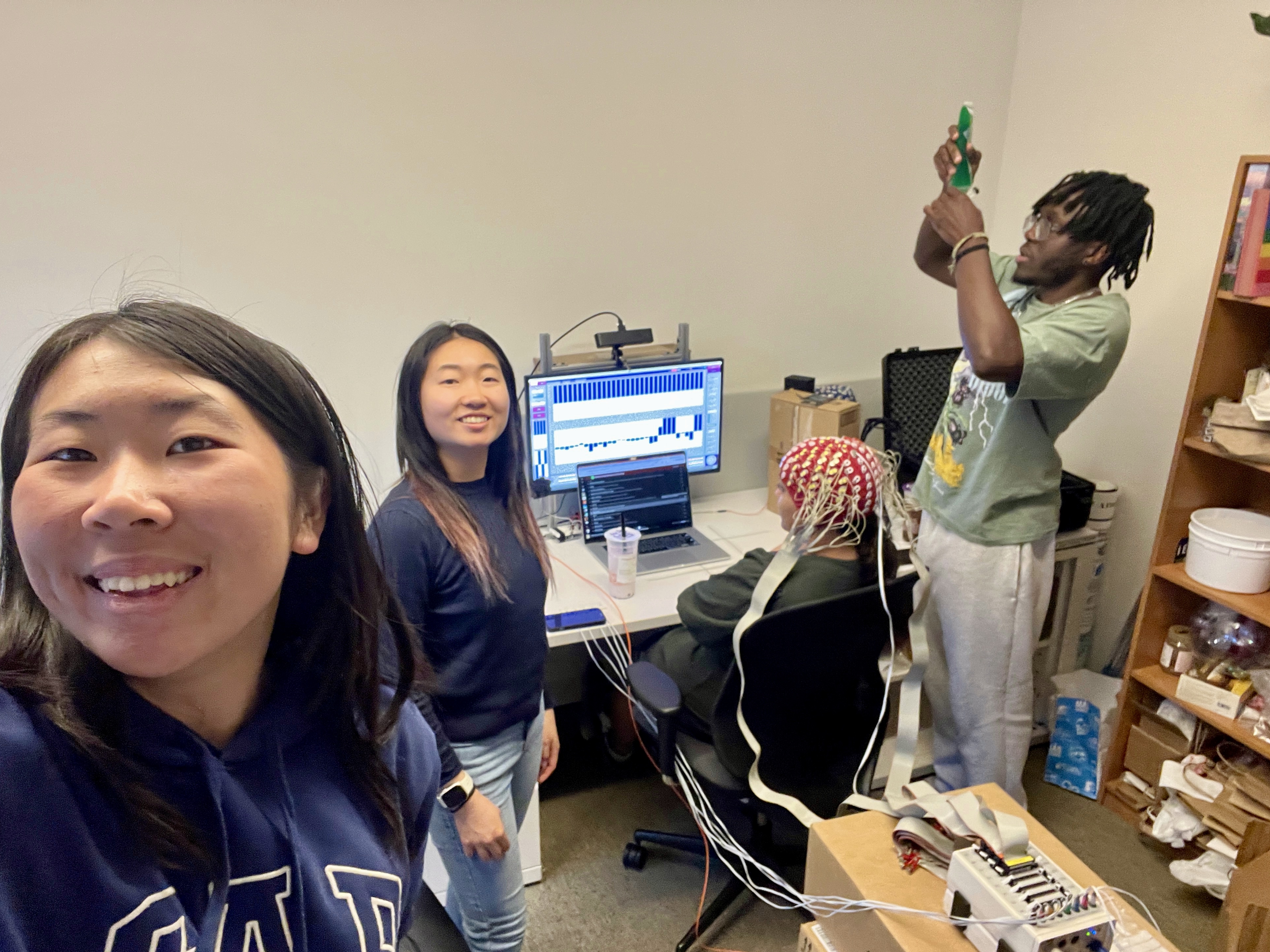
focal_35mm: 24
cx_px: 632
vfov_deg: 56.8
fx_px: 881
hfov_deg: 71.6
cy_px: 496
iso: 400
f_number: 2.2
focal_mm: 2.71
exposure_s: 1/26
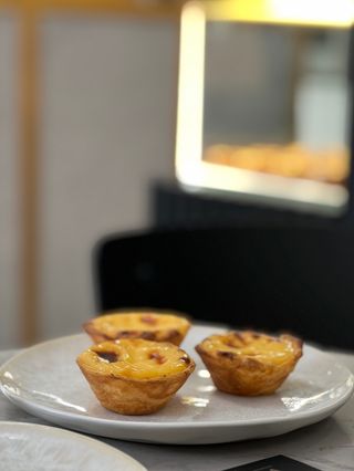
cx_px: 177
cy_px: 236
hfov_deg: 19.2
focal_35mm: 77
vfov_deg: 25.3
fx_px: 1049
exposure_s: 1/33
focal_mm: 9
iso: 125
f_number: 2.8
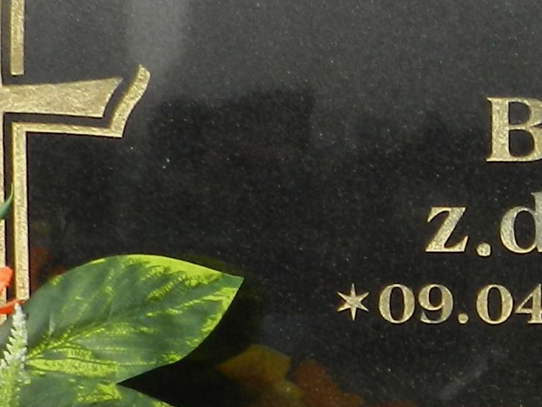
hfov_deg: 9.4
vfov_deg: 7.1
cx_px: 652
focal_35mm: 207
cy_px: 478
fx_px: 3242
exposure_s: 1/800
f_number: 4
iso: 160
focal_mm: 6.7
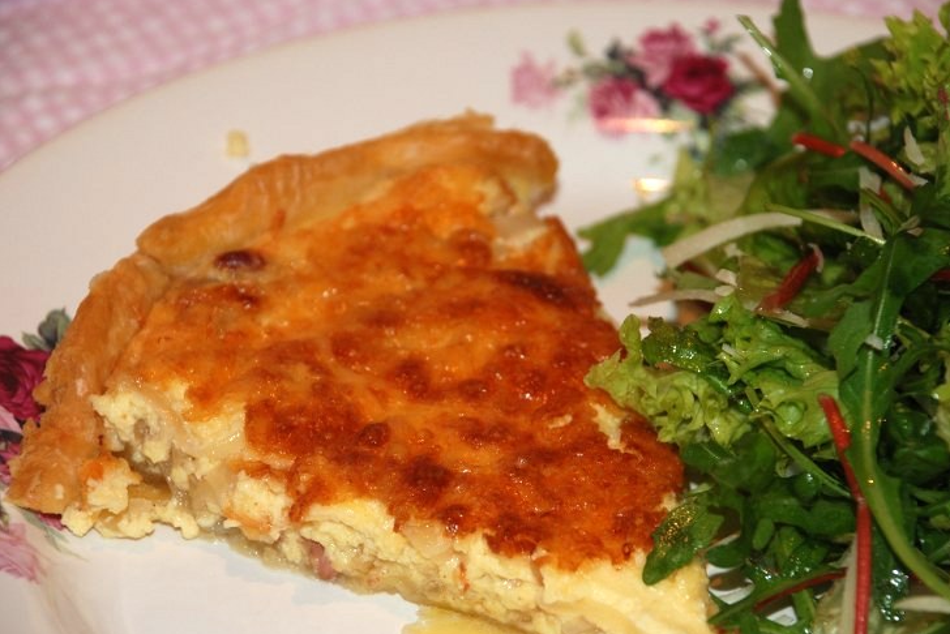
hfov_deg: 12.4
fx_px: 4356
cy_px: 344
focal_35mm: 165
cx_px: 500
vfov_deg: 8.3
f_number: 5.6
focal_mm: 100
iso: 200
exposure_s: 1/60
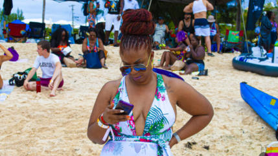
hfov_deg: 31.9
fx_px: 486
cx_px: 136
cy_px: 94
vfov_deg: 18.2
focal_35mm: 66
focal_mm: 36
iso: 100
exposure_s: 1/320
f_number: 9
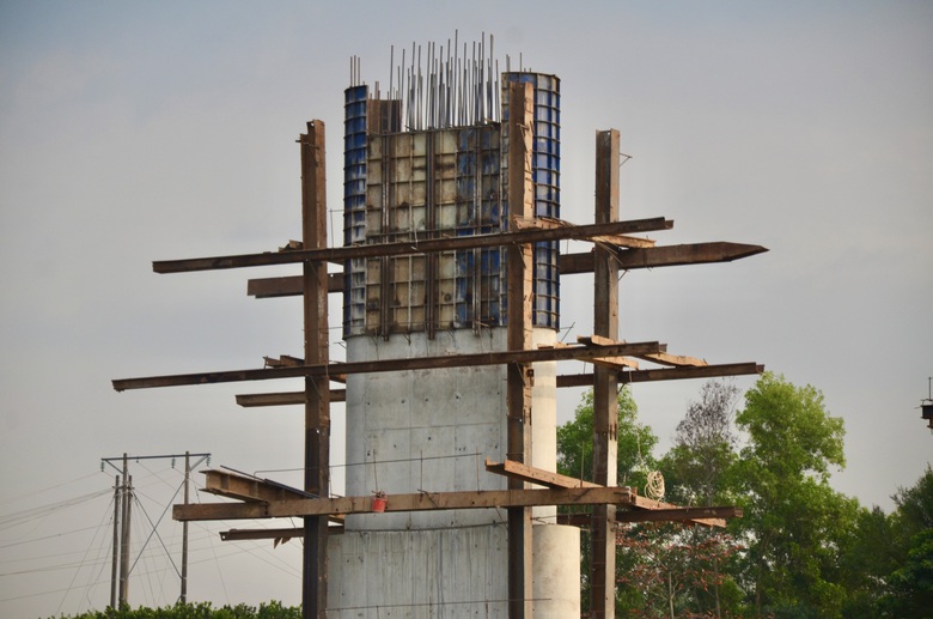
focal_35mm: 158
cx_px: 466
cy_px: 310
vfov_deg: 8.7
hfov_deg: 13.1
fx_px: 4074
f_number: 5.6
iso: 280
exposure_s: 1/500
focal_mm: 105
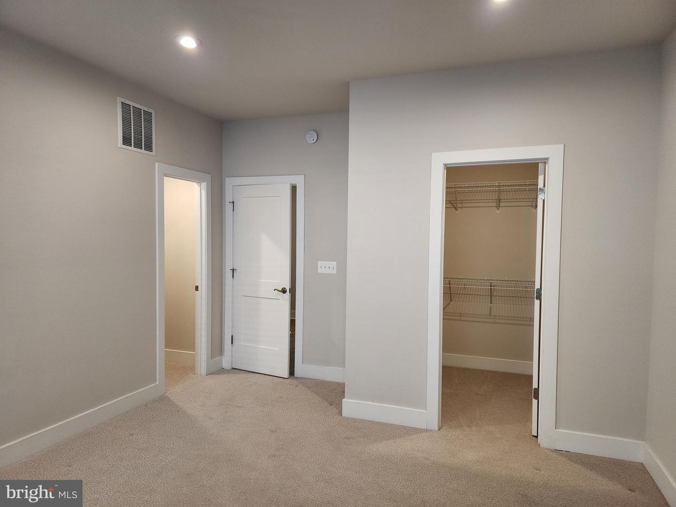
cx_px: 338
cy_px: 254
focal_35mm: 23
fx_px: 449
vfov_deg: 58.9
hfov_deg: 73.9
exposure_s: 1/120
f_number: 1.8
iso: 200
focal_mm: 6.4
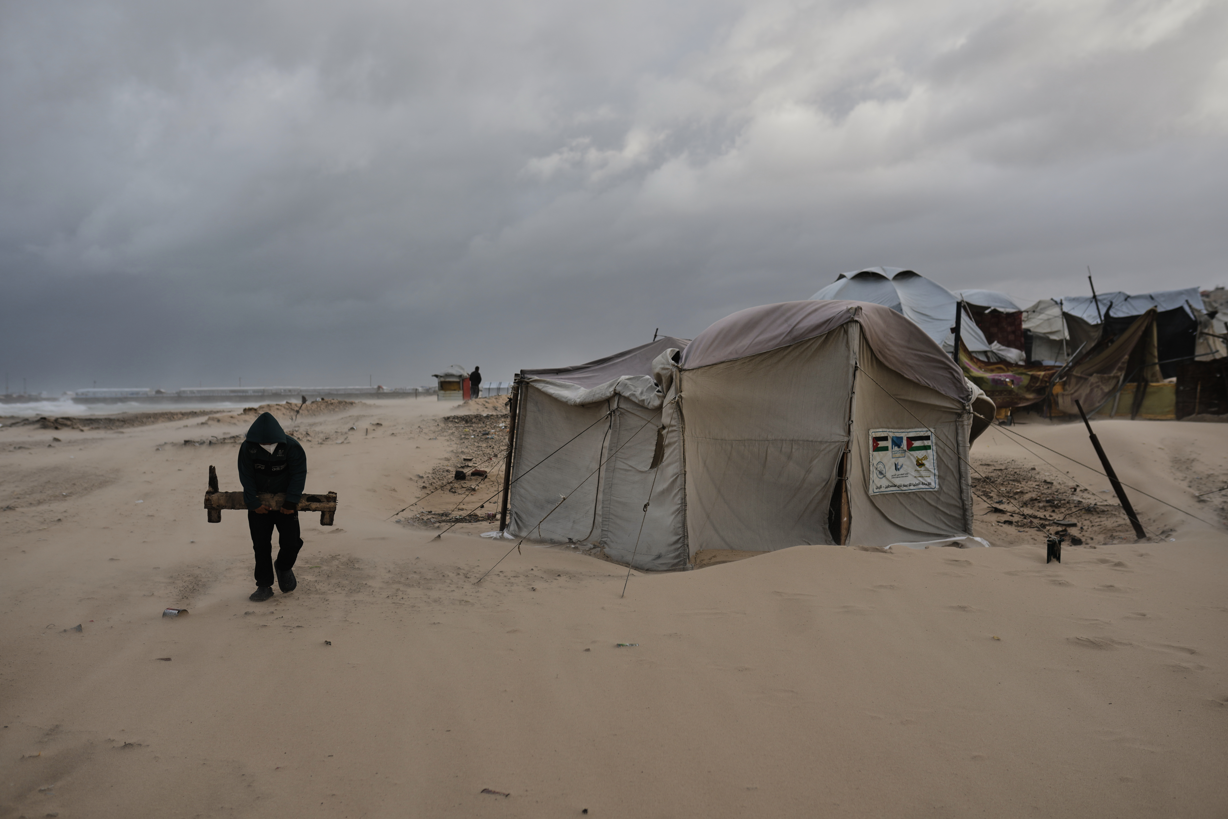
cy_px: 410
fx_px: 1194
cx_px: 614
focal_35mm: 35
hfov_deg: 54.4
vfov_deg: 37.9
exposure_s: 1/1000
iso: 100
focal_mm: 35
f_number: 2.8
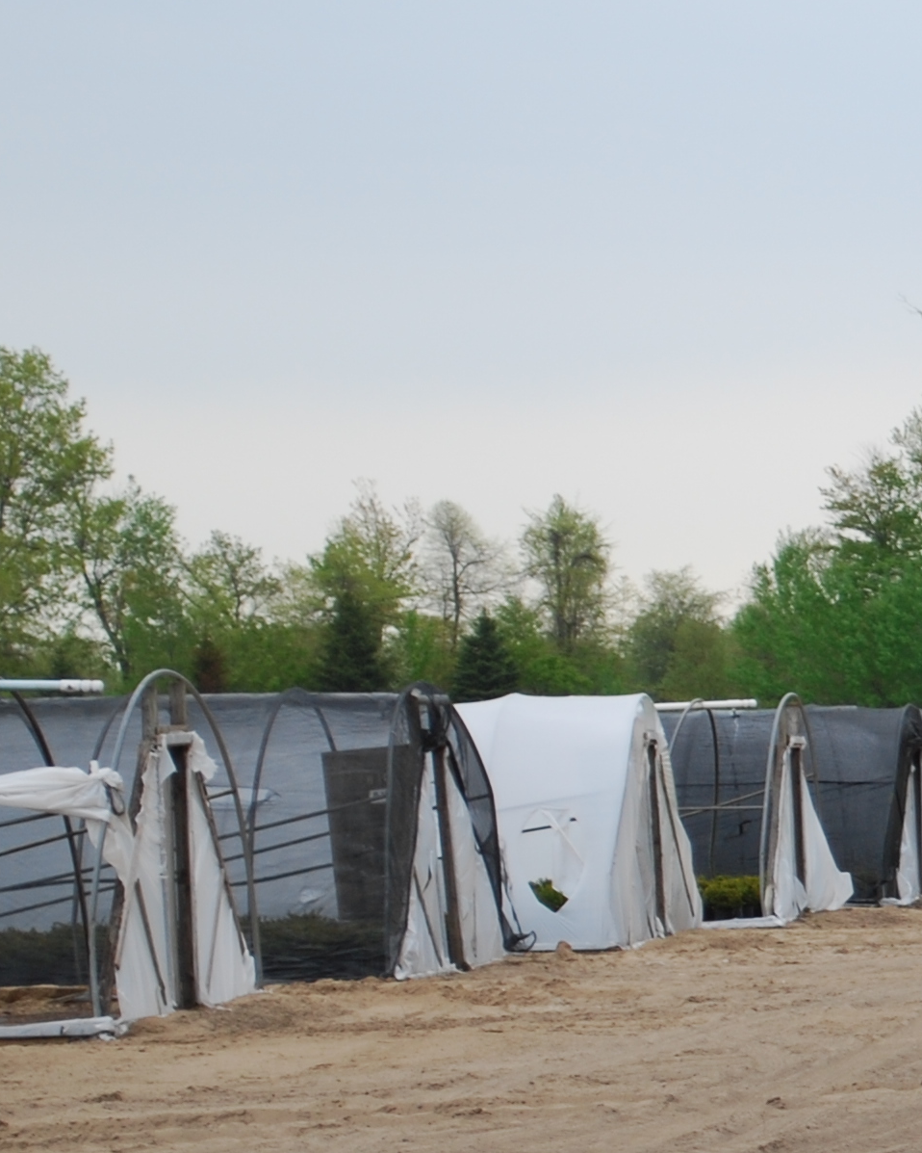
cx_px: 1720
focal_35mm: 237
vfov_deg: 8.2
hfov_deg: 6.4
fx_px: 8082
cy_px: 691
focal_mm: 52
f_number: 5.6
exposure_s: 1/125
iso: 140
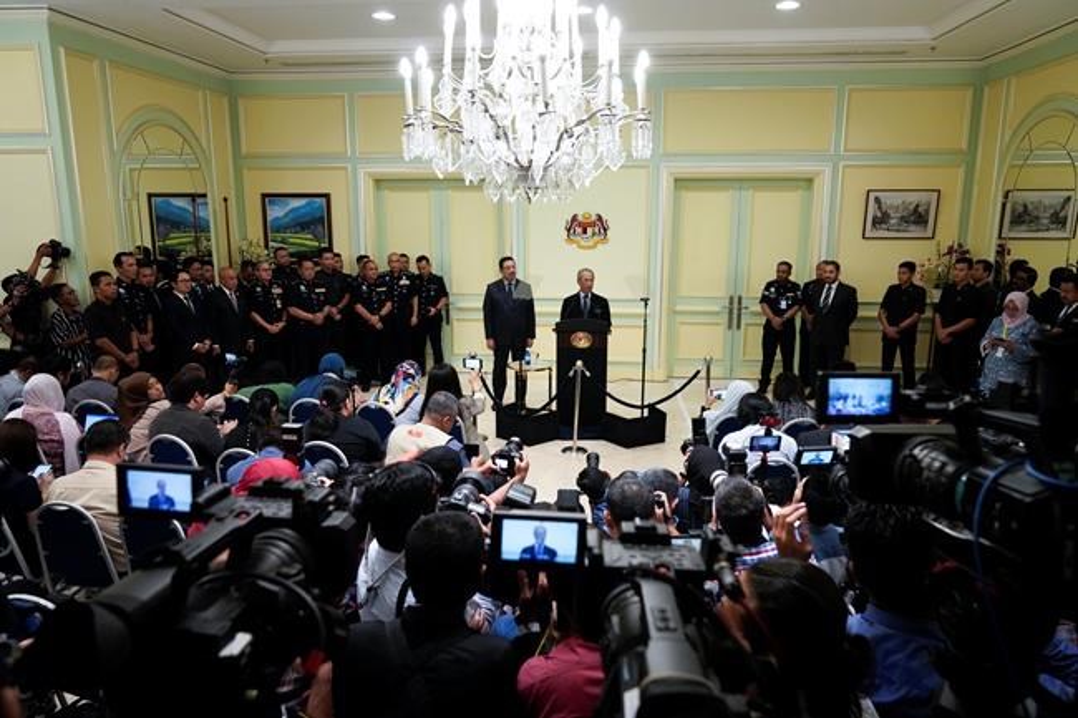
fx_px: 748
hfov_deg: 71.5
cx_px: 539
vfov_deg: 51.3
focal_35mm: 25
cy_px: 359
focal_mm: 25
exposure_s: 1/160
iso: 6400
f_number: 5
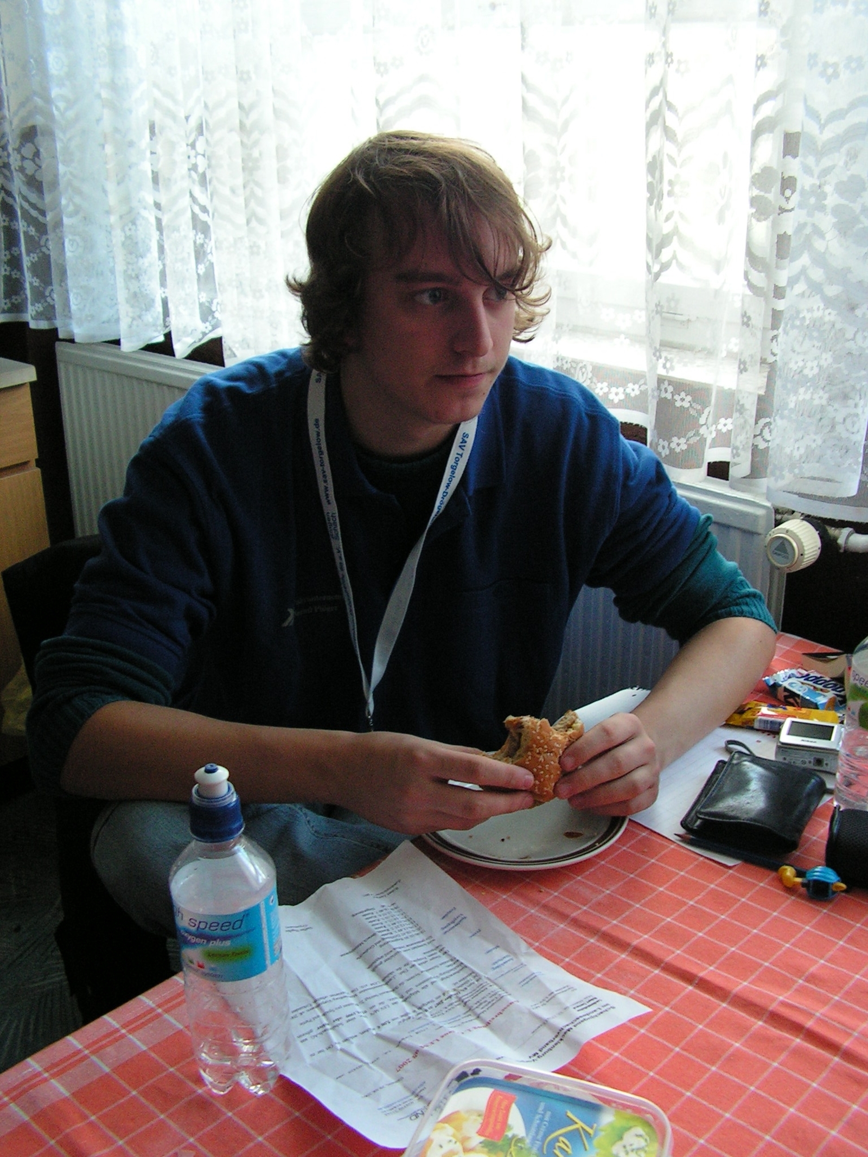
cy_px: 578
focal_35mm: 36
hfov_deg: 39.7
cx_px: 434
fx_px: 1203
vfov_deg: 51.4
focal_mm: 6
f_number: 3.2
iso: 160
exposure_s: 1/40
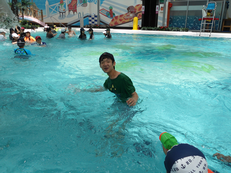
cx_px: 116
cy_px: 86
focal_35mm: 31
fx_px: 207
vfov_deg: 45.4
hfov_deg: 58.4
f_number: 3
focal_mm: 5.6
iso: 80
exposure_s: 1/125
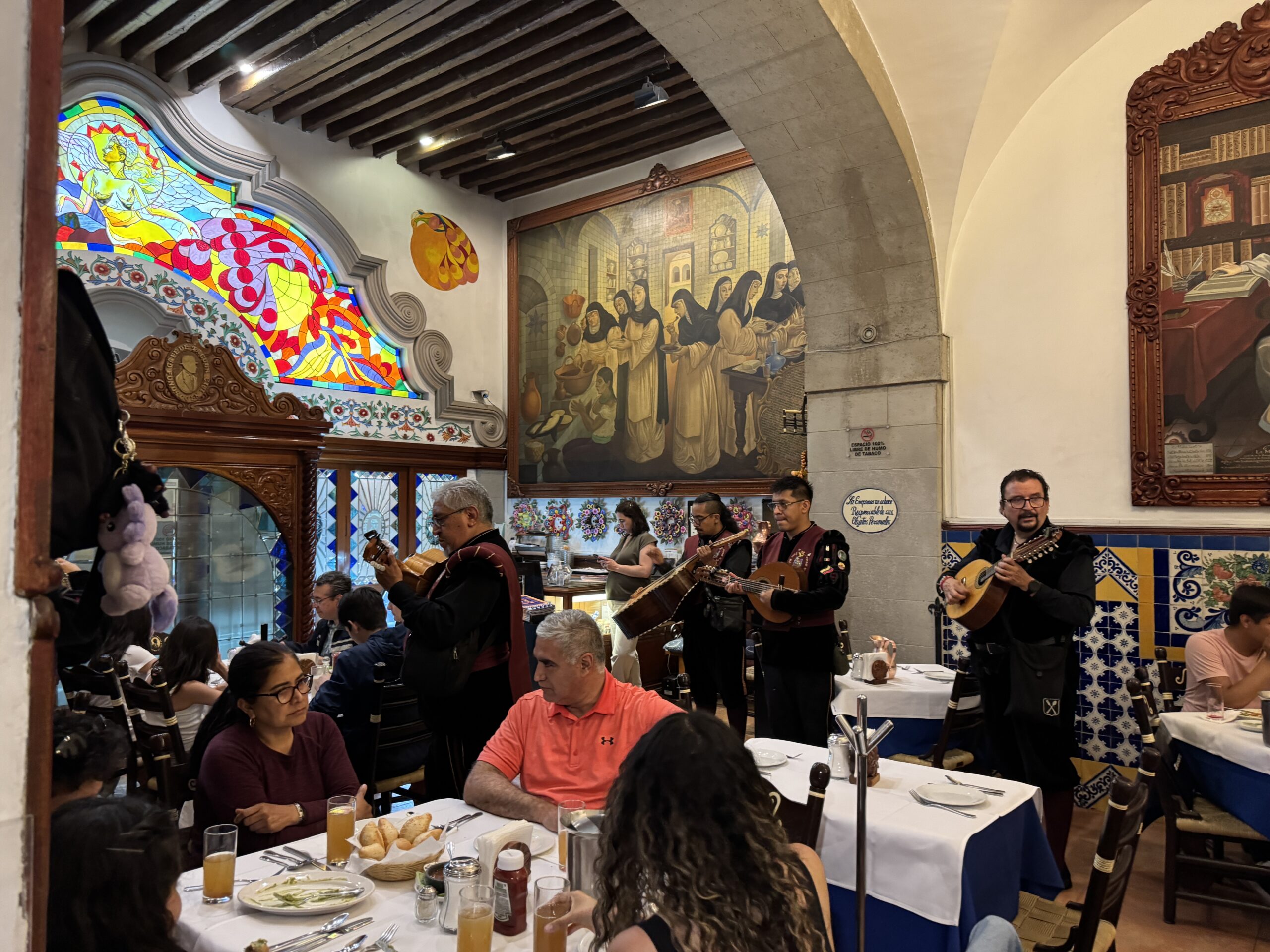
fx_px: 881
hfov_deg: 71.6
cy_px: 476
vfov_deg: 56.8
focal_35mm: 24
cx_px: 635
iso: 800
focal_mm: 6.76
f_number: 1.78
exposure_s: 1/40
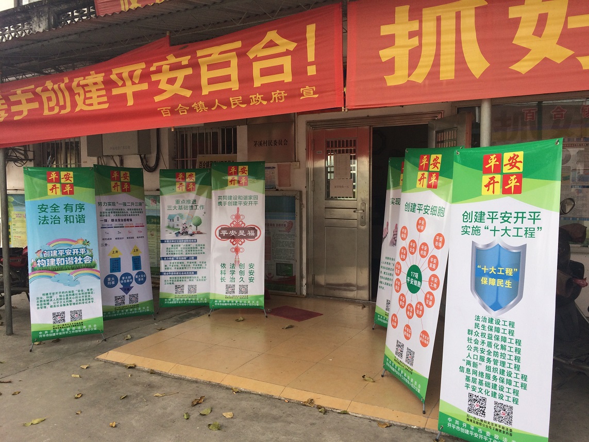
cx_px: 294
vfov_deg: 48.2
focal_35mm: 29
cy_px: 221
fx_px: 493
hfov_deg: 61.7
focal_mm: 4.15
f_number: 2.2
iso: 32
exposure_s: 1/230
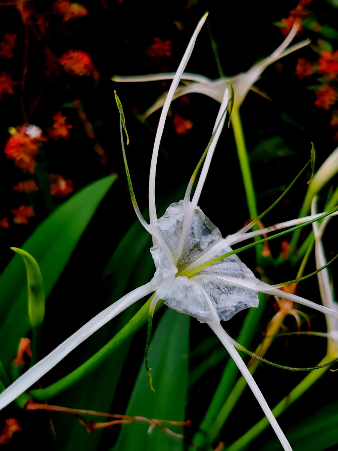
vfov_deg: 41.2
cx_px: 169
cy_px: 226
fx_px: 599
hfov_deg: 31.5
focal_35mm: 46
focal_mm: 4.66
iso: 50
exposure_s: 1/349
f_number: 1.4
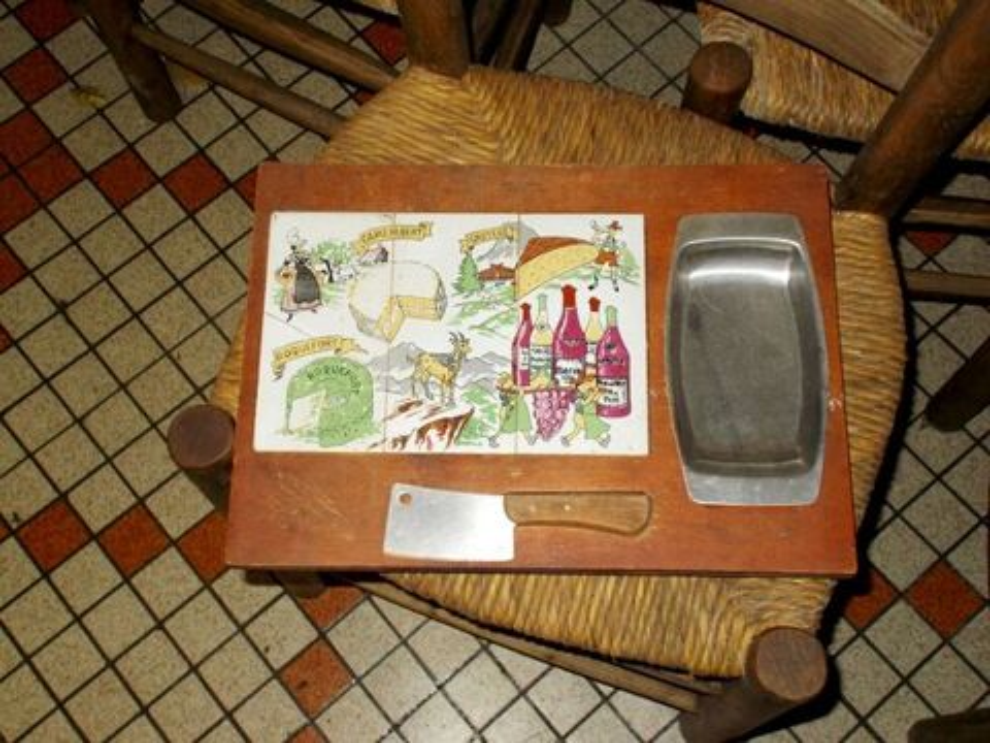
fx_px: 1258
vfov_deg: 32.9
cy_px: 372
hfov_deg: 42.9
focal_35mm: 44
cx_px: 495
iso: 200
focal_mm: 7.9
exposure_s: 1/30
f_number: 4.2
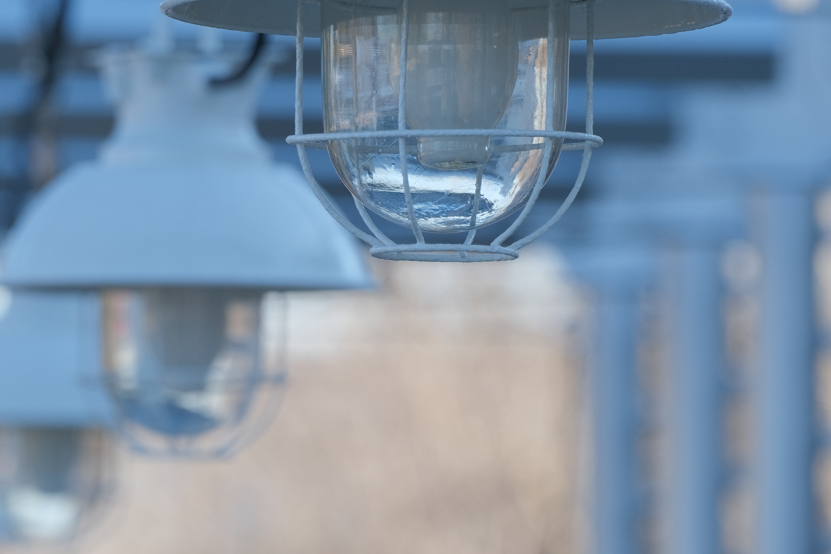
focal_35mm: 405
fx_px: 9348
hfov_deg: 5.1
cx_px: 279
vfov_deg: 3.4
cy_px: 278
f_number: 5.6
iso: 400
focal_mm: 184.6
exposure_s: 1/320
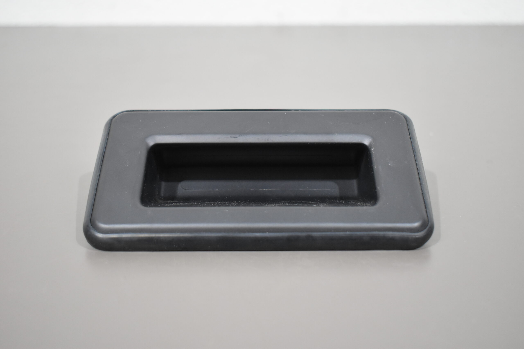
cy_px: 174
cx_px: 262
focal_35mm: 48
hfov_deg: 41.1
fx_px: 699
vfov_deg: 28.1
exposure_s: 1/125
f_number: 4.5
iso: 1800
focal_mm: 32
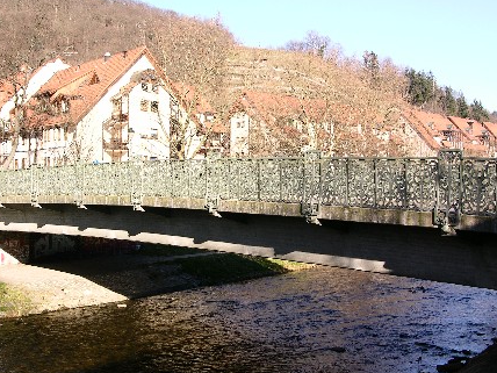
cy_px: 211
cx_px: 217
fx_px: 689
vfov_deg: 30.2
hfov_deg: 39.6
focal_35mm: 48
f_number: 6.3
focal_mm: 8.9
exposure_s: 1/86.5
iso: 50
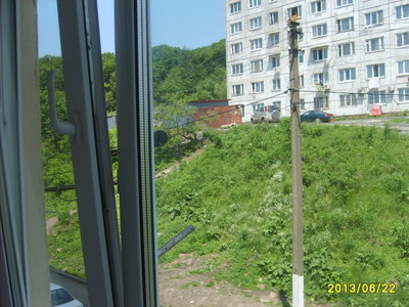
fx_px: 414
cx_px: 204
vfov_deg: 40.7
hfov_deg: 52.6
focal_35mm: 35
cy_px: 154
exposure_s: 1/500
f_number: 2.8
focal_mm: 5.8
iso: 50
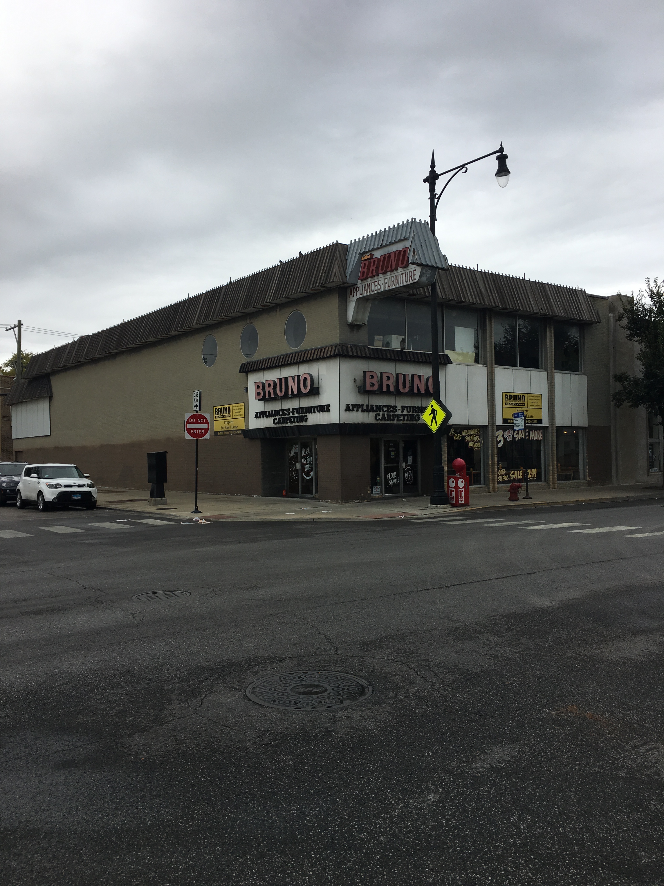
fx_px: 742
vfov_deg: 61.7
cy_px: 443
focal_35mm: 29
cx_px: 332
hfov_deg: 48.2
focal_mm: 4.15
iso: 25
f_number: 2.2
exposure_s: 1/845
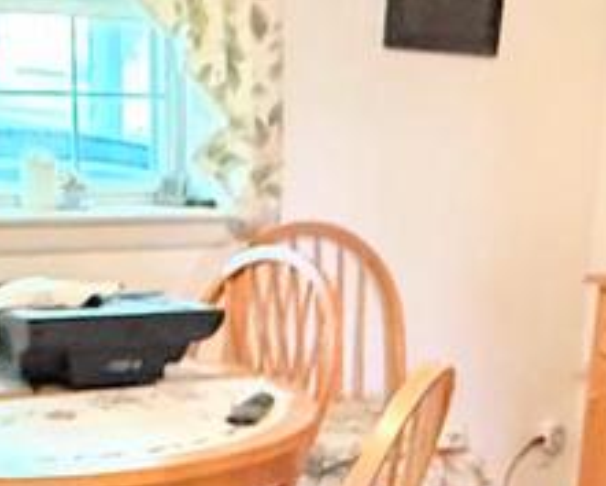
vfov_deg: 15.9
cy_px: 730
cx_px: 406
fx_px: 1597
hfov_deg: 21.4
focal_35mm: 89
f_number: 2.2
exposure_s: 1/40
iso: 1250
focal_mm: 2.22
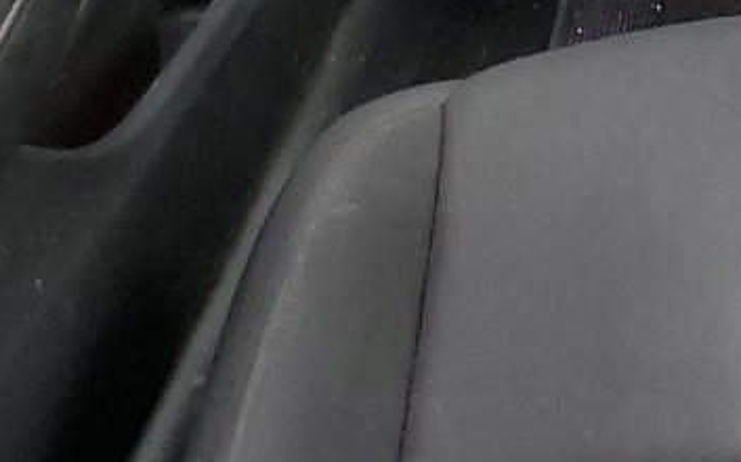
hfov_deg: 14.0
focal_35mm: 125
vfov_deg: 10.2
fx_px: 2522
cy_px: -141
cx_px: 1507
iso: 58
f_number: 1.5
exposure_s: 1/120
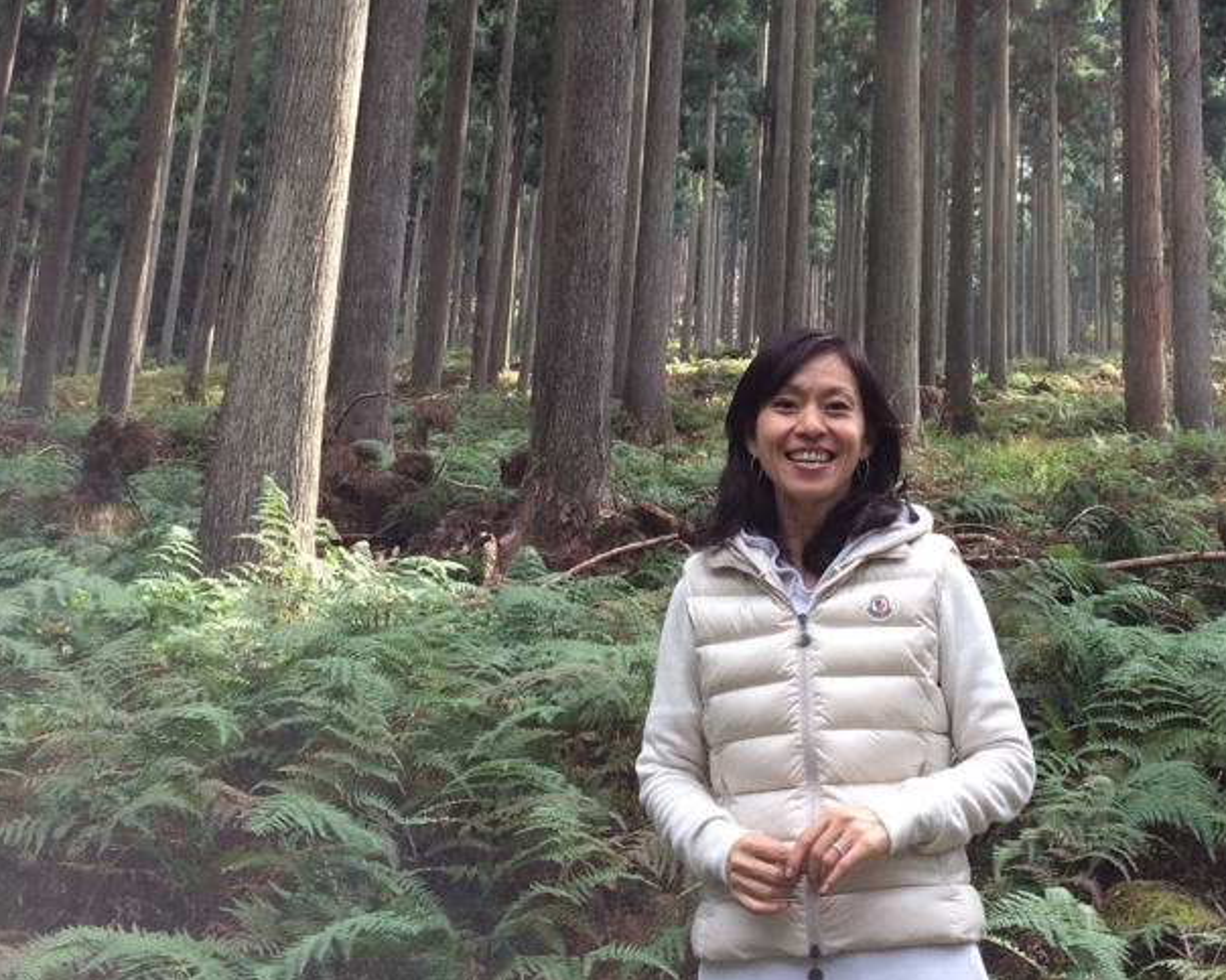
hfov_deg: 38.3
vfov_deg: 30.7
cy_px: 211
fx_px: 1741
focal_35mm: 48
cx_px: 836
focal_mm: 4.15
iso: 32
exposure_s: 1/120
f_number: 2.2
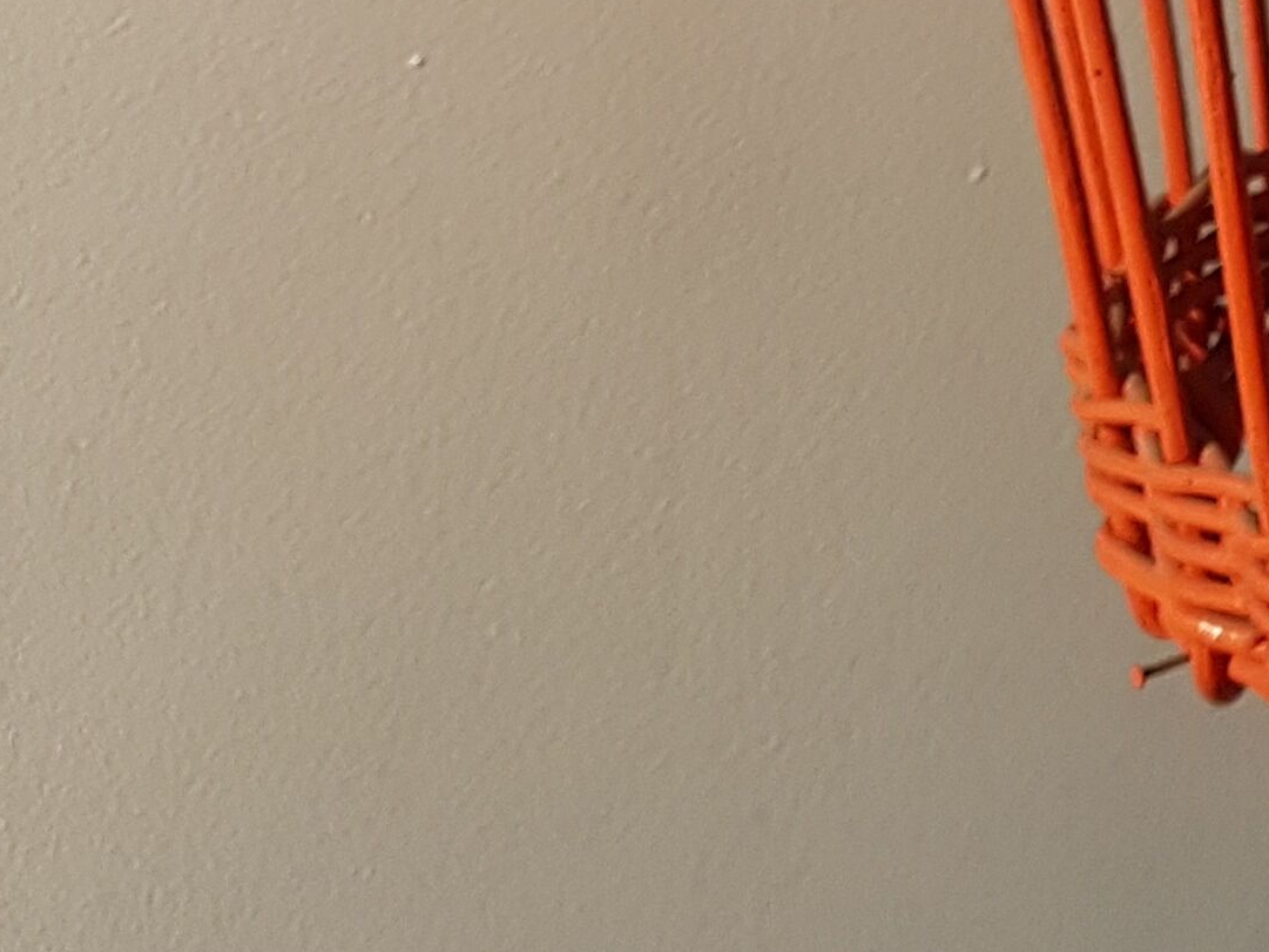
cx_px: 1790
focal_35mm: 97
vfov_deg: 13.5
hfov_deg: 18.4
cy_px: -810
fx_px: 3556
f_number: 1.7
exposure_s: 1/20
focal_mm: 4.2
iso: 200
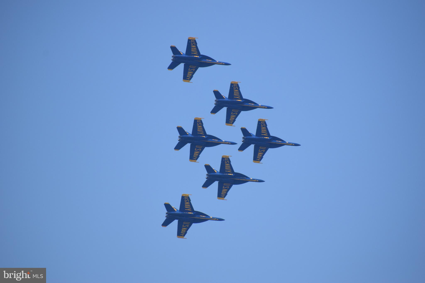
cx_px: 212
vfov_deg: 3.1
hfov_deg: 4.6
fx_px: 5312
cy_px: 142
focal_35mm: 450
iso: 400
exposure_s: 1/2000
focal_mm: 300
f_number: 8
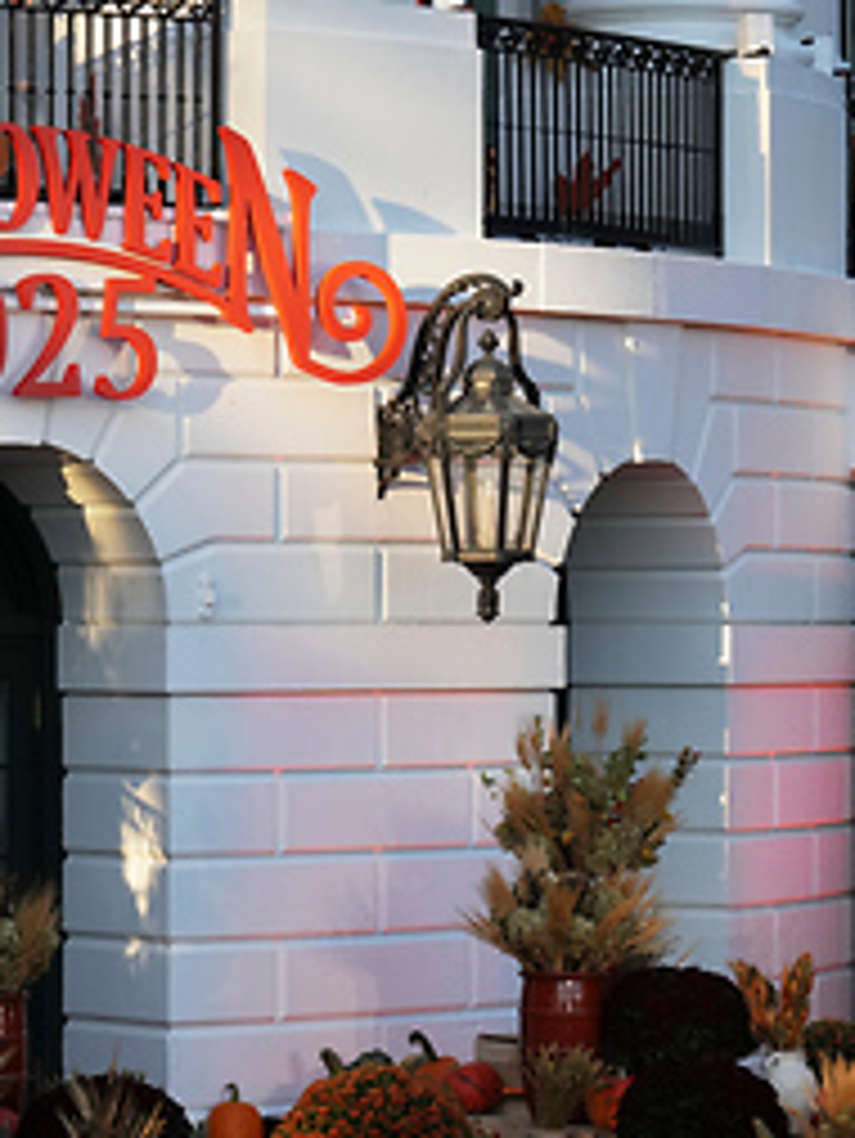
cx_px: 495
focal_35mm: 190
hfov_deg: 7.8
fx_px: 6252
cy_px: 600
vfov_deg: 10.4
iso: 640
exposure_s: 1/2000
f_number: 4
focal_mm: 88
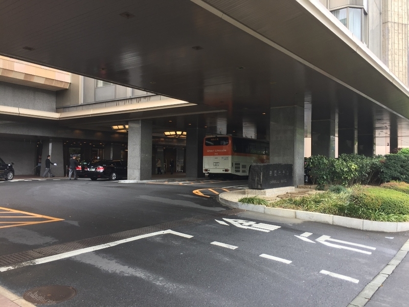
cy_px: 154
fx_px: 343
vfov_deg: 48.2
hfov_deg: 61.7
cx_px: 204
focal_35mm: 29
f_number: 2.2
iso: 32
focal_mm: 4.15
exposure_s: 1/60
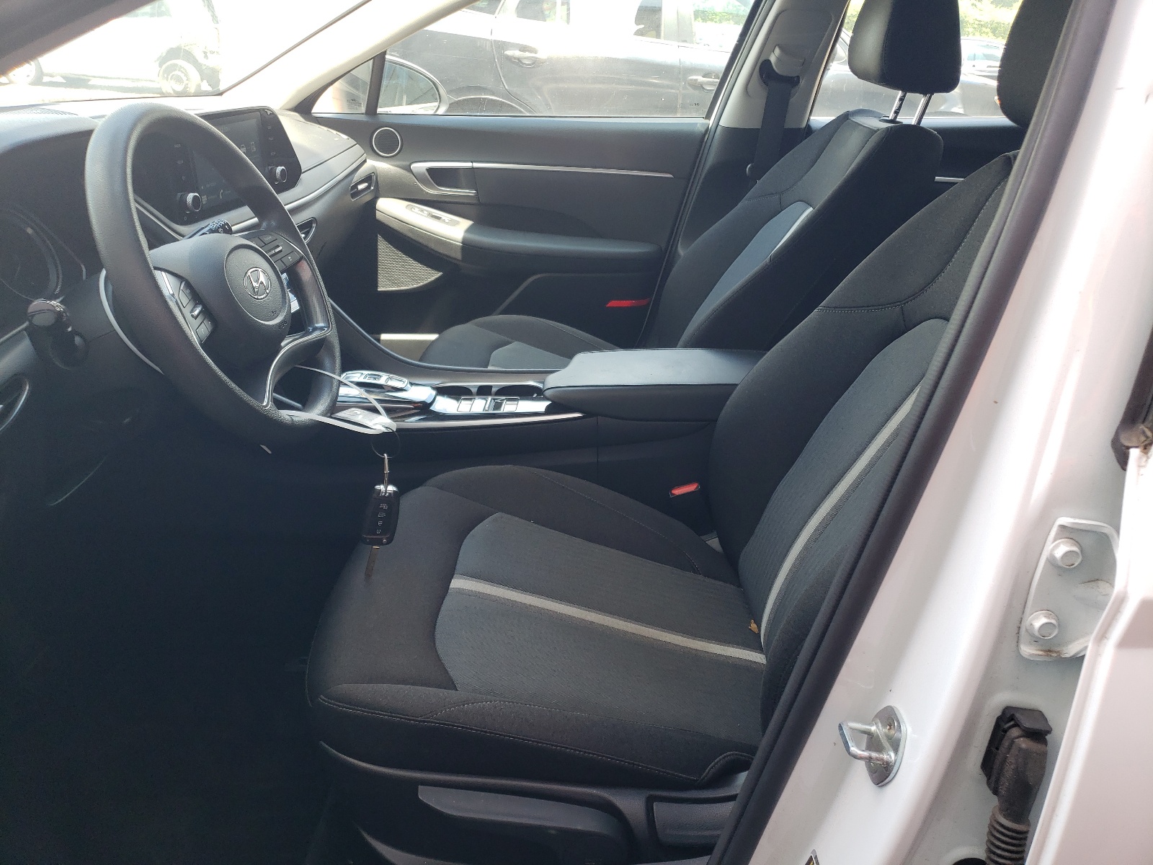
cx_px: 576
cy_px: 432
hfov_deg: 67.3
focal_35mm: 26
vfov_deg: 53.1
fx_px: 866
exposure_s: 1/133
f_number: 1.5
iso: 50
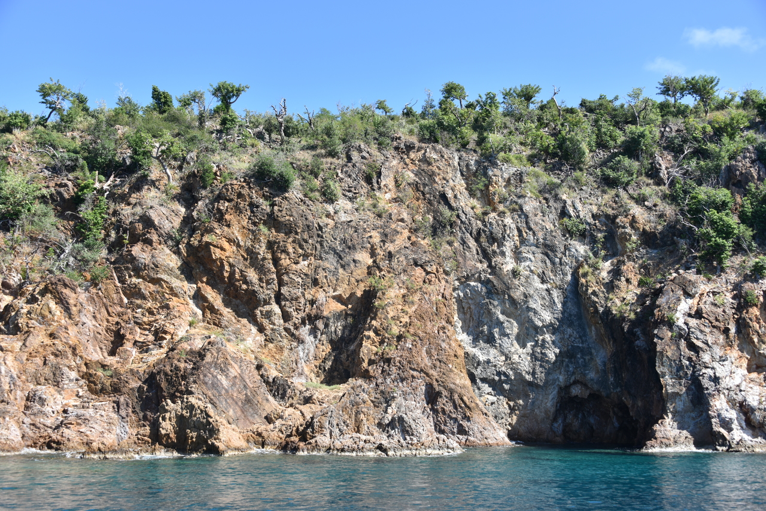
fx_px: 1021
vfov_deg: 28.1
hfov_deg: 41.1
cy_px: 256
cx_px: 383
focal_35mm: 48
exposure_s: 1/200
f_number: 7.1
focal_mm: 48
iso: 100
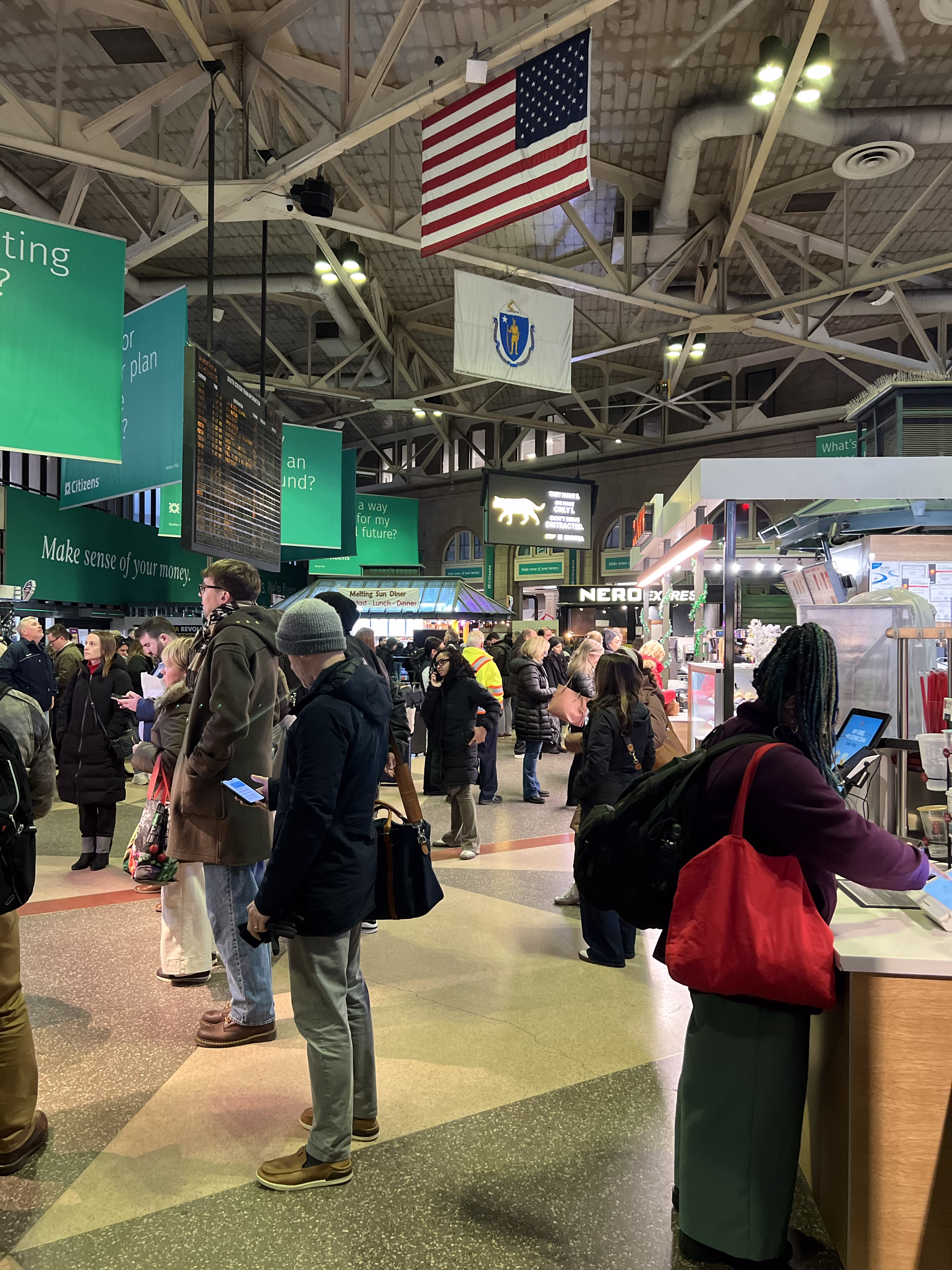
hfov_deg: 53.1
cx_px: 476
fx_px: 953
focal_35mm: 26
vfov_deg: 67.3
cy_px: 635
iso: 400
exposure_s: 1/59
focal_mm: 5.7
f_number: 1.5
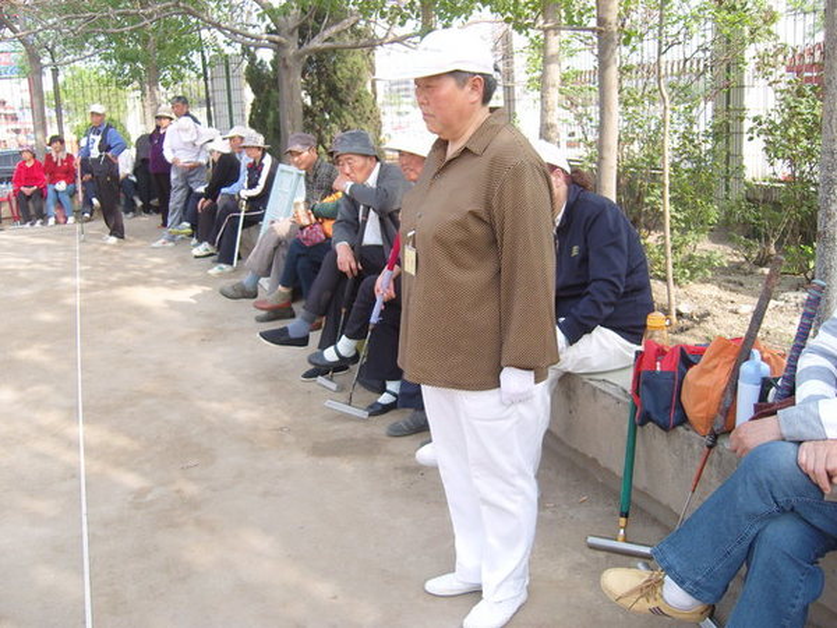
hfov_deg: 54.0
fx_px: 822
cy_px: 314
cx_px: 418
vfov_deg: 41.8
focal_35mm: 34
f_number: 2.8
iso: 100
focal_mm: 7.3
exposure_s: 1/250
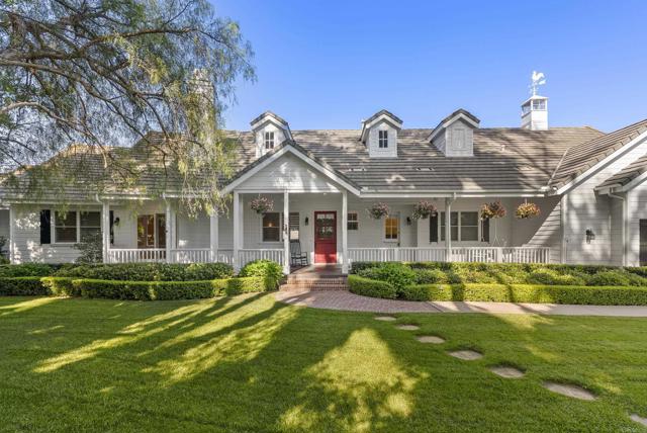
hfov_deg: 96.7
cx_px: 324
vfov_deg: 73.9
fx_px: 288
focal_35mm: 16
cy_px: 216
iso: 500
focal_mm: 16
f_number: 8
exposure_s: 1/160
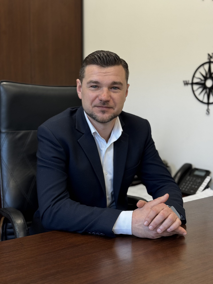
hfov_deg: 30.3
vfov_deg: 39.7
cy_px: 142
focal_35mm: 48
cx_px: 106
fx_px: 394
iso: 80
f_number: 1.78
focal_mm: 6.76
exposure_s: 1/121
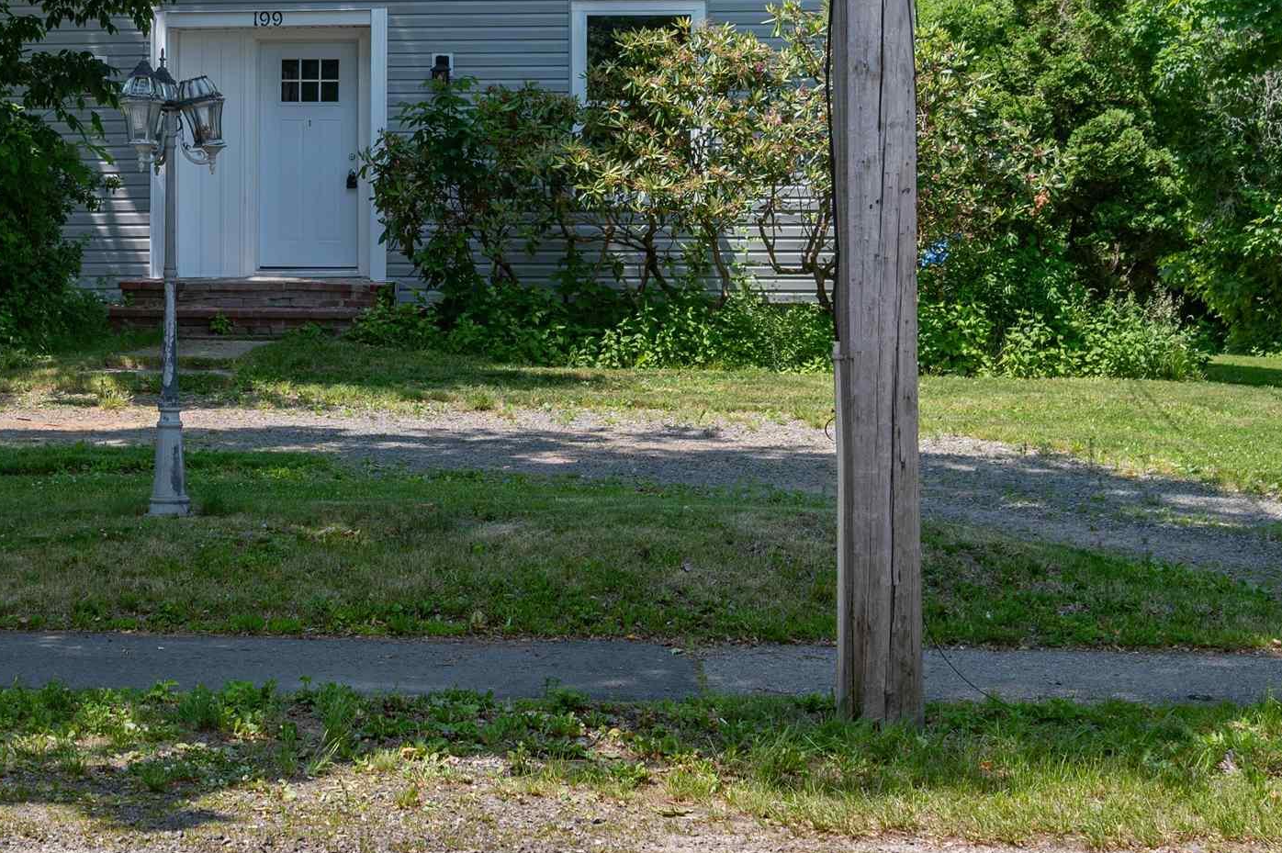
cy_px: 40
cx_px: 326
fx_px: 3132
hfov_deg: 22.9
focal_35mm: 88
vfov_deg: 15.3
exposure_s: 1/250
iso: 100
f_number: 5.6
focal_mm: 40
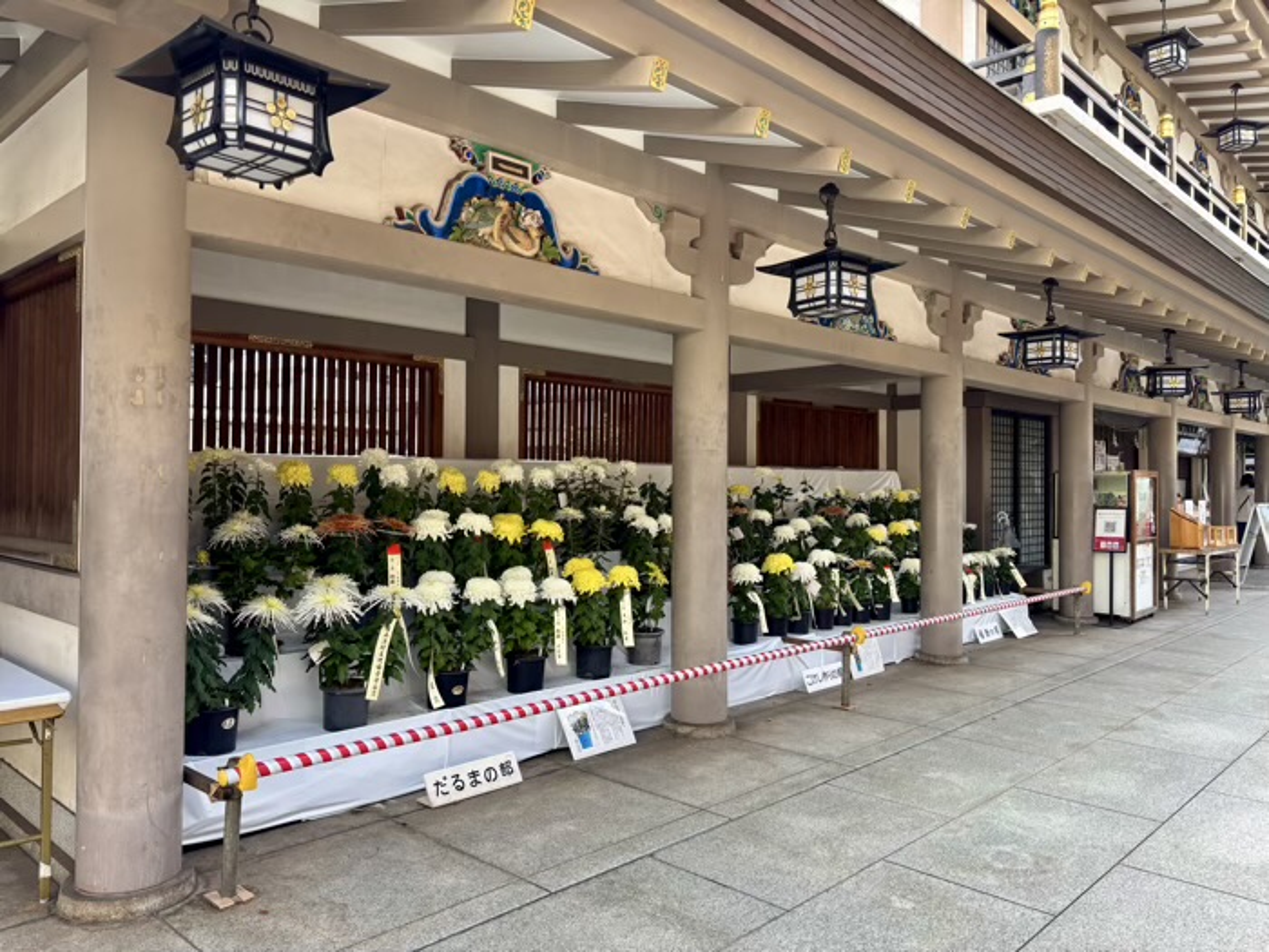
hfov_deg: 67.3
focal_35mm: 26
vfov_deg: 53.1
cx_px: 634
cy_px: 476
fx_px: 953
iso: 40
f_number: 1.6
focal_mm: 5.96
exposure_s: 1/209
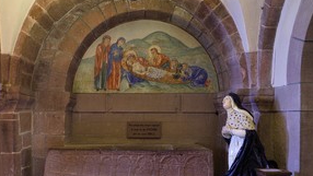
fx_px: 307
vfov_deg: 31.8
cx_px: 102
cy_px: 113
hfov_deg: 52.9
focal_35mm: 37
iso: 1600
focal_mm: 24
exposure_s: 1/8
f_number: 5.6
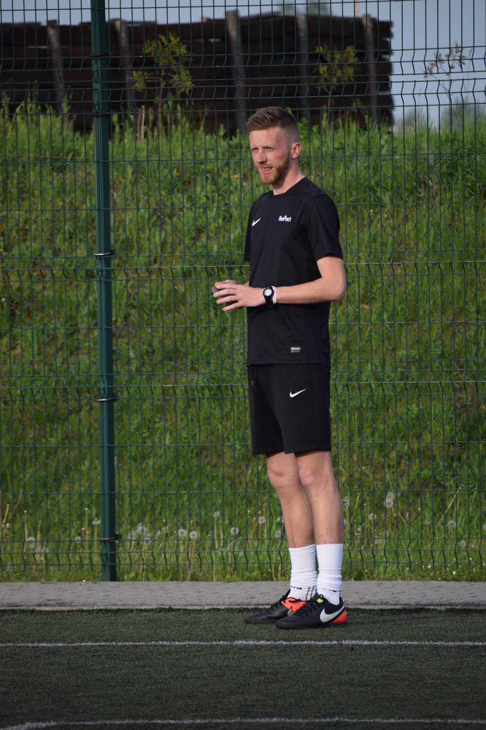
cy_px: 365
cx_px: 243
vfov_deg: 4.6
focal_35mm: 450
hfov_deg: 3.1
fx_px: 9112
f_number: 6.3
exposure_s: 1/500
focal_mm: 300
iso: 320
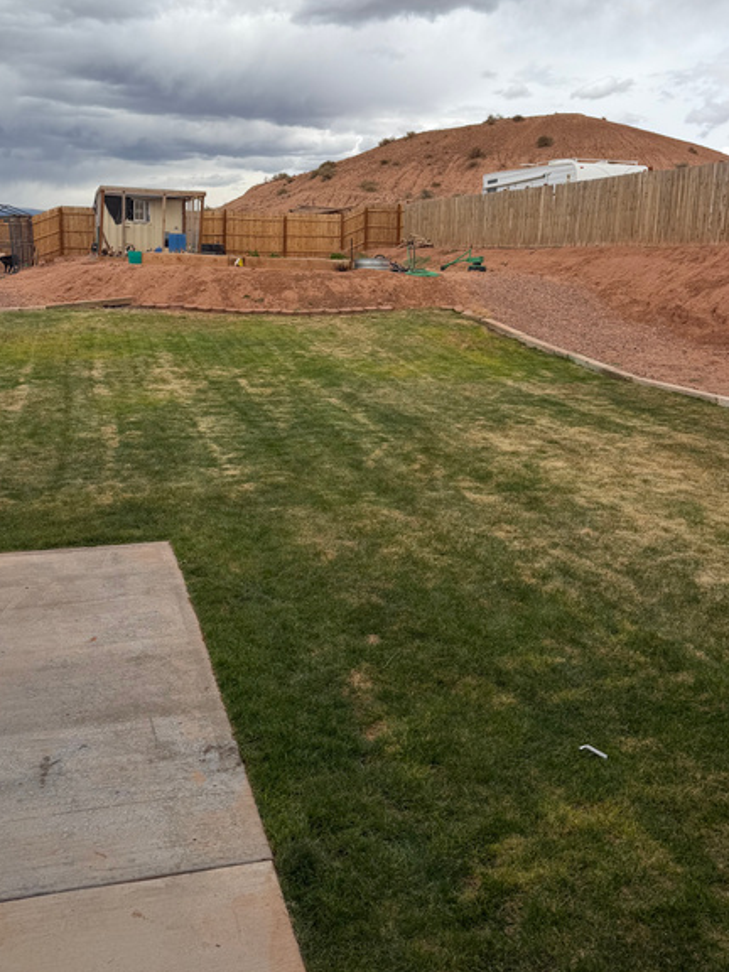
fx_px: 899
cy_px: 363
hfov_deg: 44.2
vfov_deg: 56.1
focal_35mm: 32
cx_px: 353
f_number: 1.78
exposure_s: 1/4167
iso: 80
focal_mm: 6.76
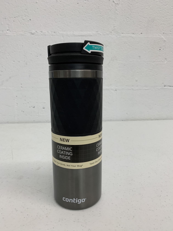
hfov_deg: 53.1
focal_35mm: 26
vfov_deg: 67.3
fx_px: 173
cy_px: 116
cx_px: 86
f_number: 1.8
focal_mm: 4.25
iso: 80
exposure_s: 1/120
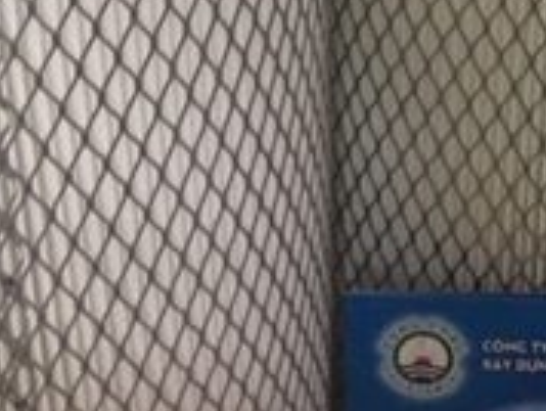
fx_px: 1643
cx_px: 479
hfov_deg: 18.6
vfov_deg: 13.3
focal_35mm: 104
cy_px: -239
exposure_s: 1/4
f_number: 2.2
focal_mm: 4.15
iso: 80
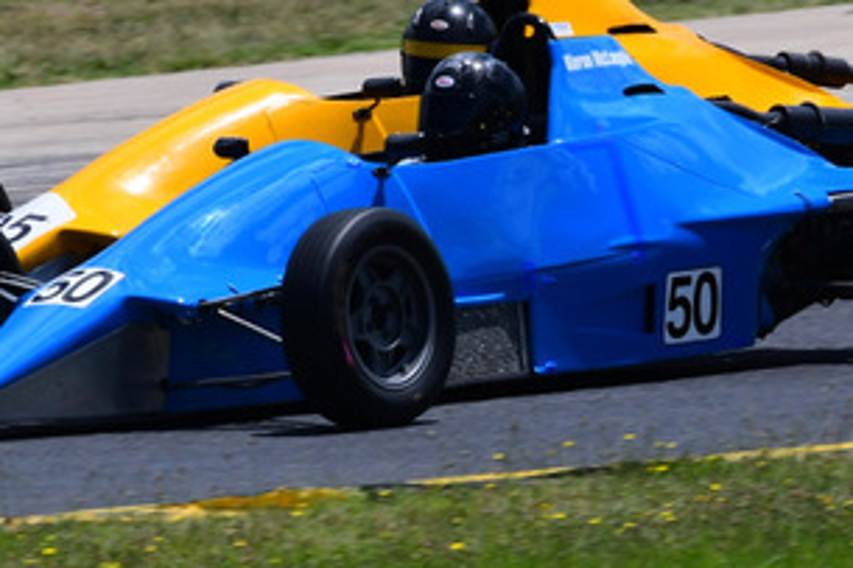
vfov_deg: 0.9
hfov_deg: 1.4
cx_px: 534
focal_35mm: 1457
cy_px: 50
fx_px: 34503
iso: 320
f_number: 13
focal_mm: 370
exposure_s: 1/640
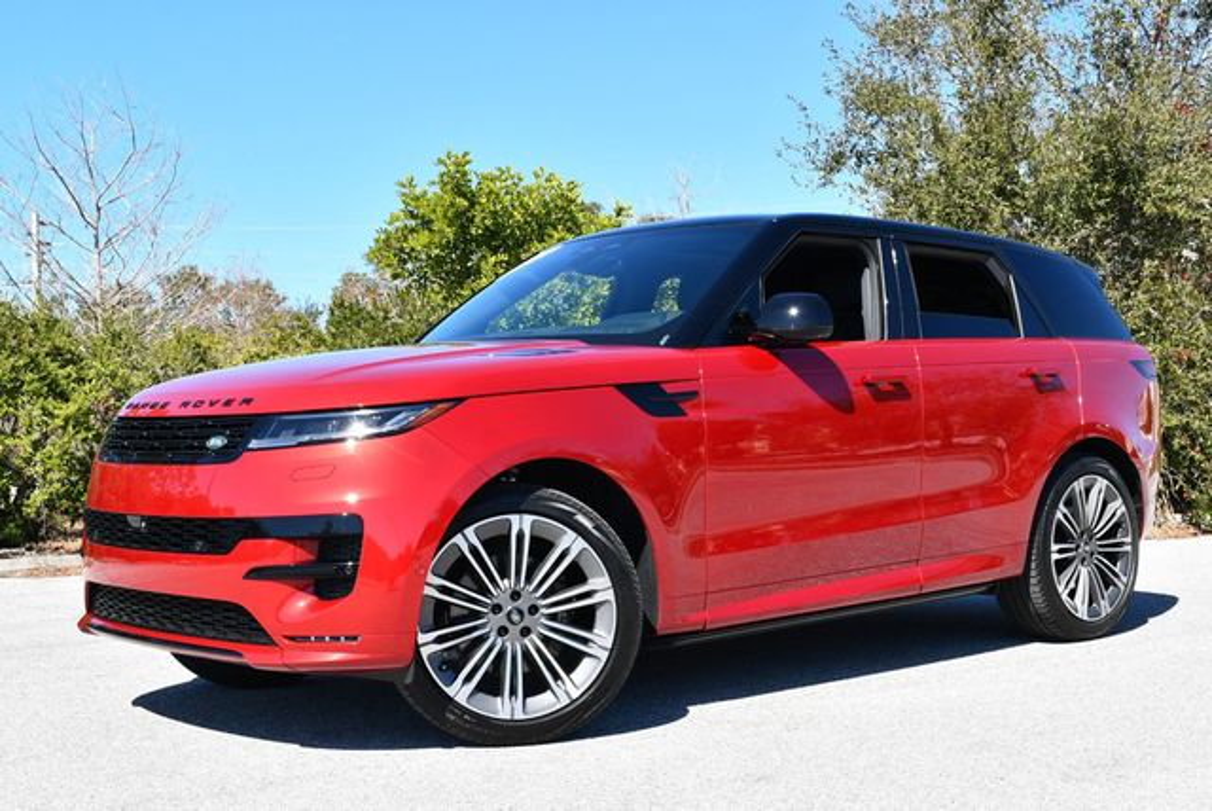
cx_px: 606
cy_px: 406
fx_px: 1752
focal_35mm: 52
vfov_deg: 26.0
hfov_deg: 38.2
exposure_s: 1/250
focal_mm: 26
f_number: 8
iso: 180
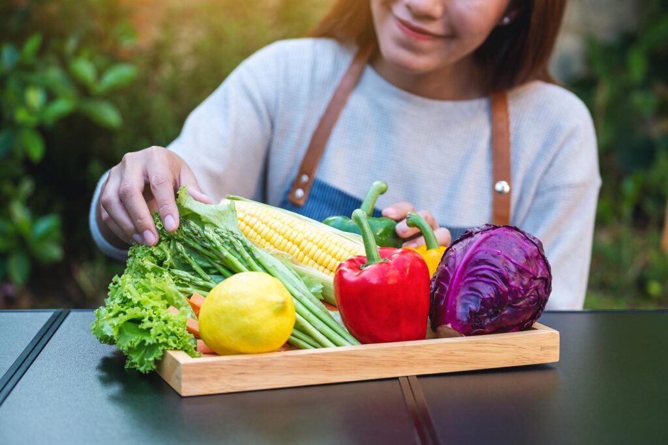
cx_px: 334
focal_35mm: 75
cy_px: 222
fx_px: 1392
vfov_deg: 18.2
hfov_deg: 27.0
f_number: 2.8
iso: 200
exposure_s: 1/150
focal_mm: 50
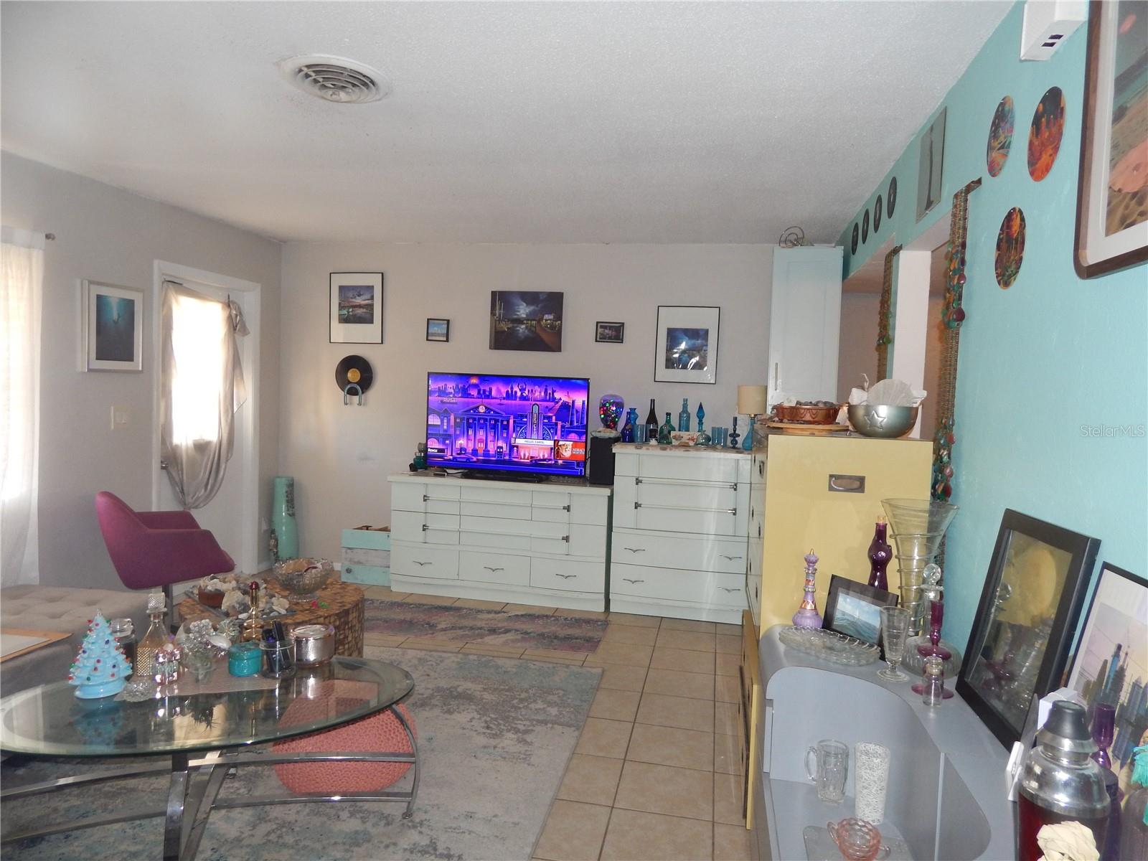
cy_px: 430
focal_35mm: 23
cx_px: 574
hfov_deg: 73.9
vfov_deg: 58.9
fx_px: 763
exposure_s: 1/30
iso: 200
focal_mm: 4
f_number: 3
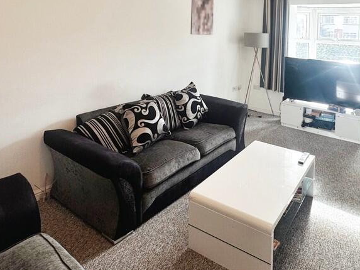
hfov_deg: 68.2
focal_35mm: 25
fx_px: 260
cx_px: 227
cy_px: 78
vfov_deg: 53.2
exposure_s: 1/99
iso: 64
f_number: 2.2
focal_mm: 2.22
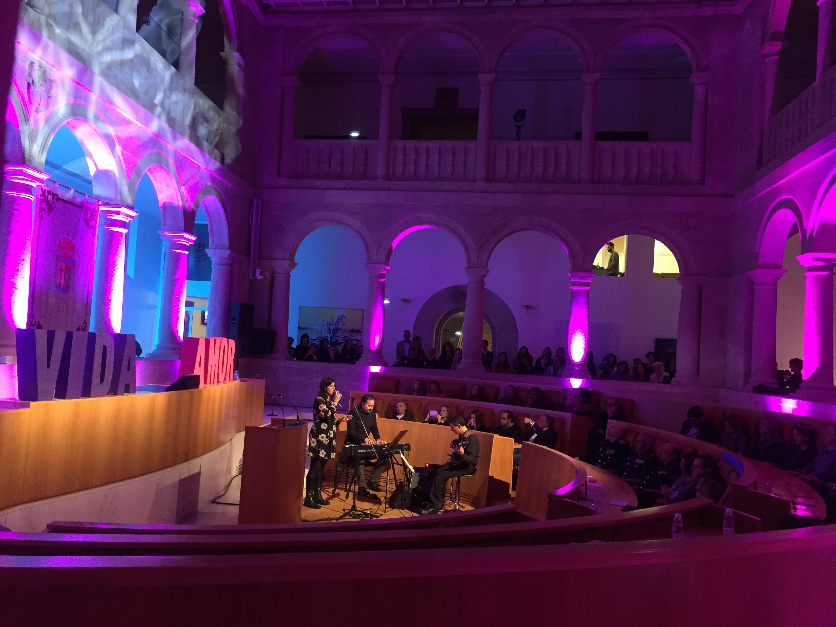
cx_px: 418
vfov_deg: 48.2
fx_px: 700
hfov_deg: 61.7
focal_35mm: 29
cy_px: 314
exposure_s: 1/17
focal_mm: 4.15
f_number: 2.2
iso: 250
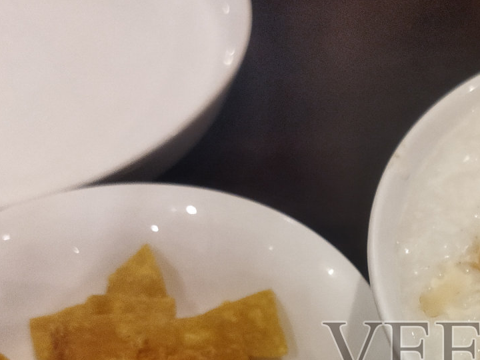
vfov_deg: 23.3
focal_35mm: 60
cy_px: 367
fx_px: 832
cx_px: 434
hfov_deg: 30.7
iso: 416
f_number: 1.79
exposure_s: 1/50
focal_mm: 4.71
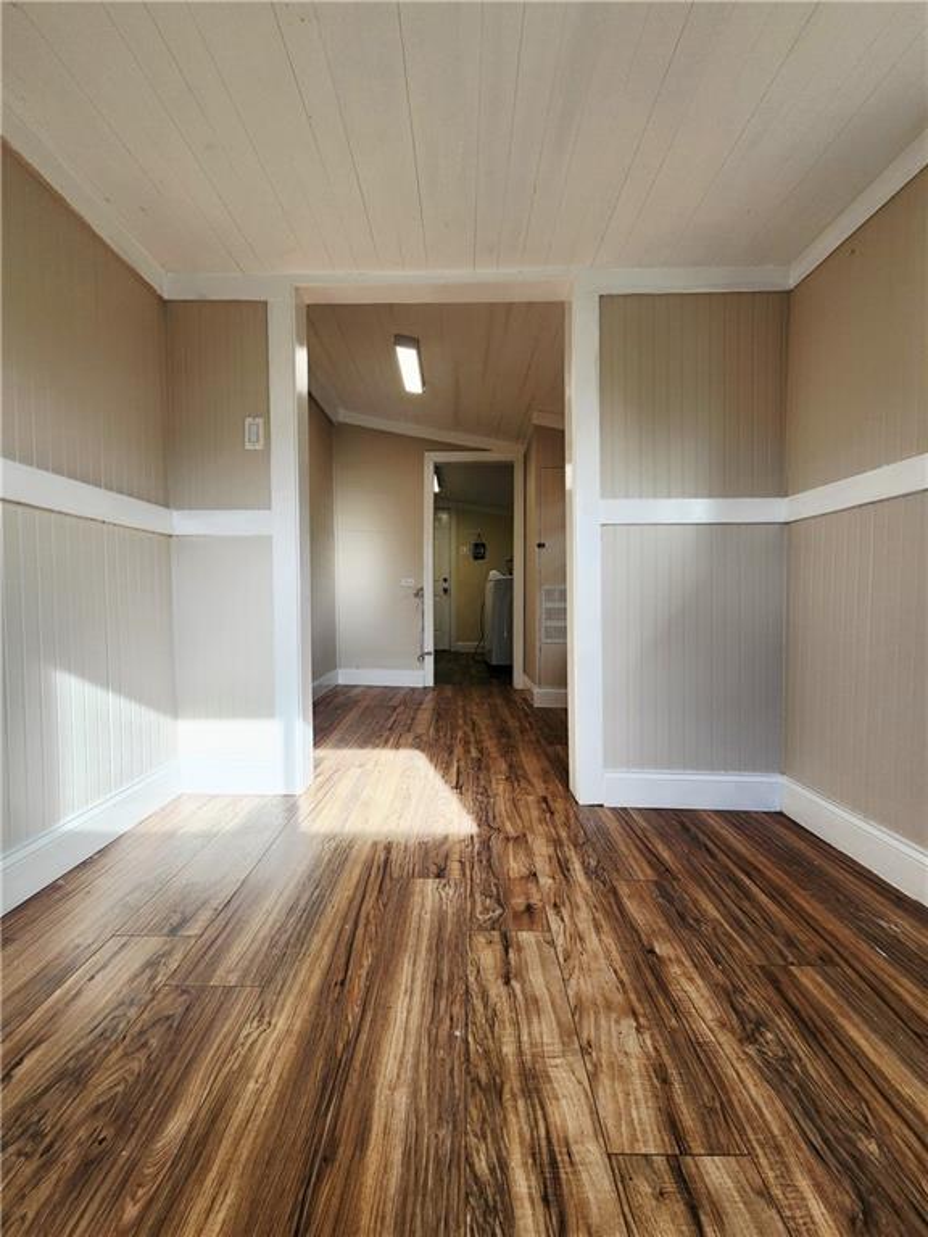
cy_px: 618
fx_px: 465
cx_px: 464
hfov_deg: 89.9
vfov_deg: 106.2
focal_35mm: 13
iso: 50
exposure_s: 1/128
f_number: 2.2
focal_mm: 2.2
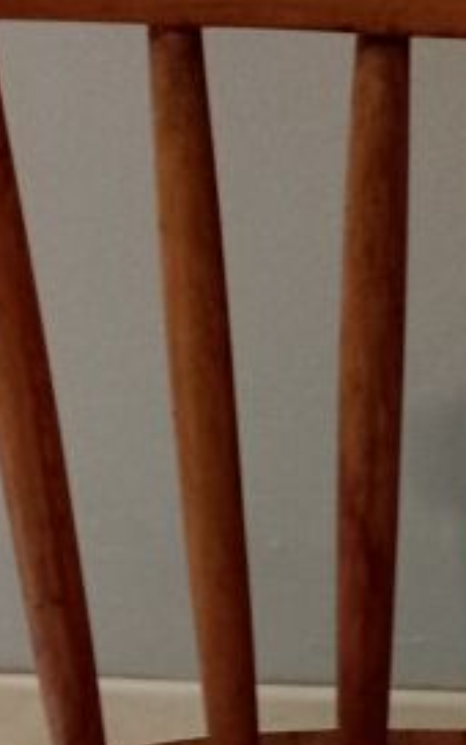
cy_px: 783
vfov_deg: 24.1
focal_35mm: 81
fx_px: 1646
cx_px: 397
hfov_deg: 16.0
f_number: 1.8
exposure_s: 1/25
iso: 380
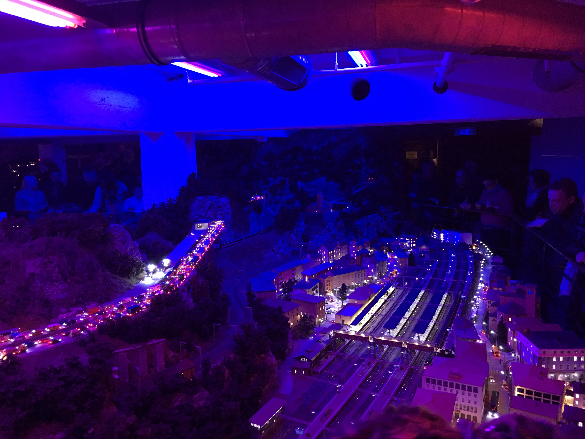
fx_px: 490
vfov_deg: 48.2
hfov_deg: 61.7
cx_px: 292
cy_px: 220
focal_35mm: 29
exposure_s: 1/4
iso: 100
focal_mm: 4.15
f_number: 2.2
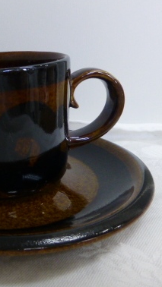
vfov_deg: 52.7
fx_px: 290
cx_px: -12
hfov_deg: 28.6
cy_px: 152
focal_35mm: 38
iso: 320
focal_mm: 4.3
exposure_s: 1/60
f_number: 3.3
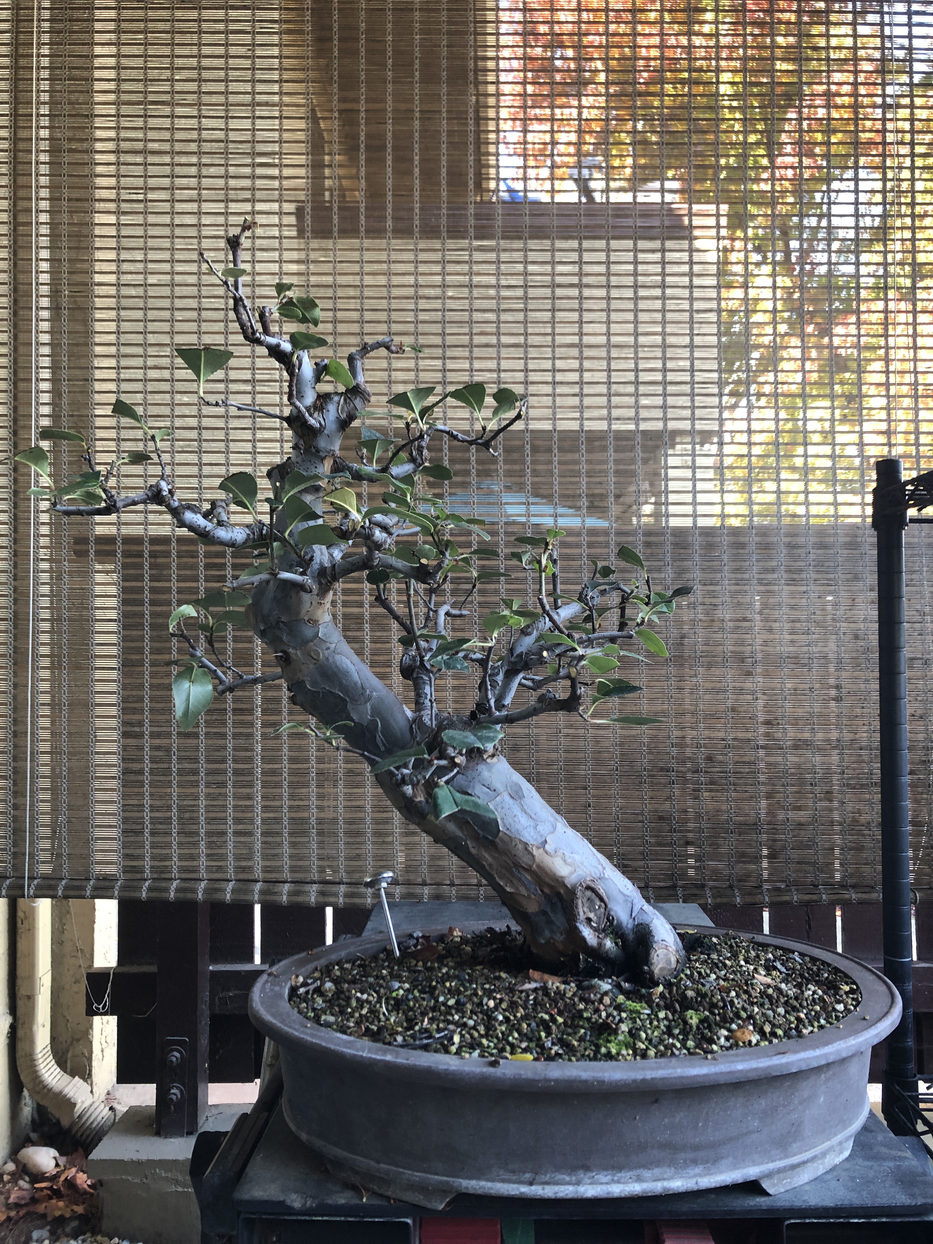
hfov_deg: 49.7
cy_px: 622
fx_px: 1006
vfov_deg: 63.4
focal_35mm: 28
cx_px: 466
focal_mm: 3.99
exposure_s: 1/30
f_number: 1.8
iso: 40
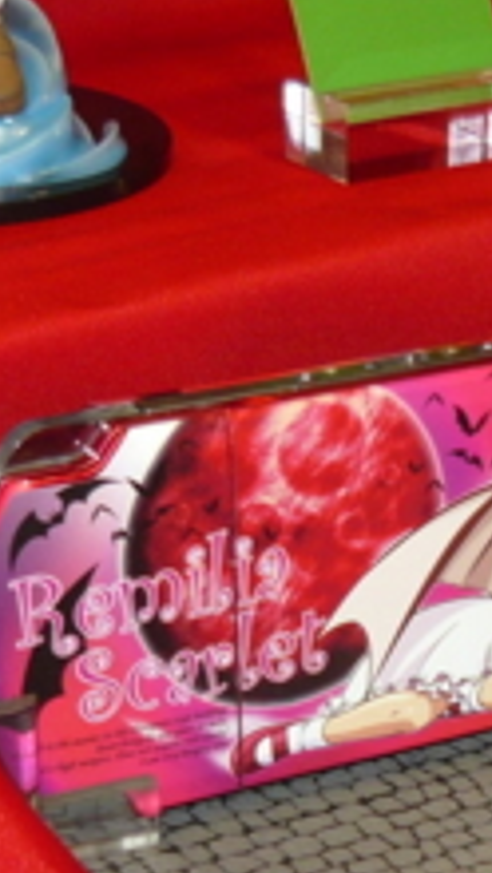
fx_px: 2733
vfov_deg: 18.0
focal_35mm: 118
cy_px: 663
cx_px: 591
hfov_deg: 10.1
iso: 100
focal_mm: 5.5
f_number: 2.8
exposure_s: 1/30
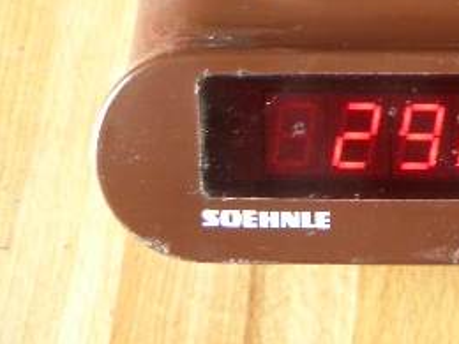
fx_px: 1140
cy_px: -74
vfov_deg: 16.4
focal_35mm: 86
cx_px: 505
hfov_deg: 21.6
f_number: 2.6
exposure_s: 1/13
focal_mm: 5.8
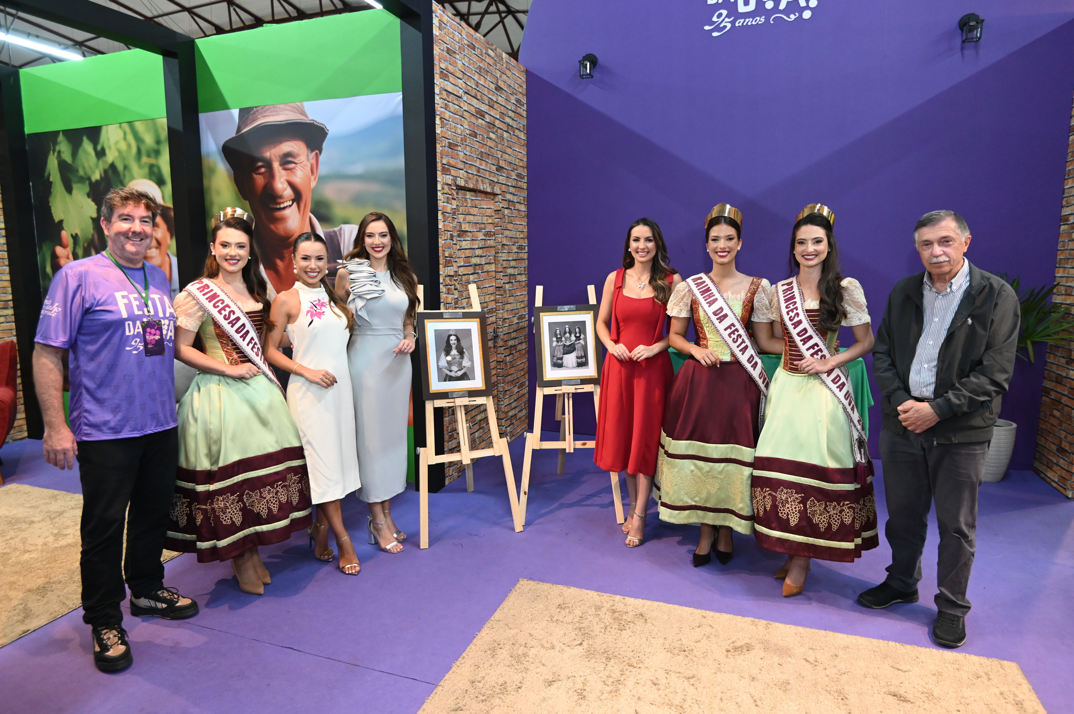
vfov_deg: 57.2
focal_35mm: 22
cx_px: 537
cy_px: 357
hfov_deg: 78.6
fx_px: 656
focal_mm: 22
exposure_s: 1/200
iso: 4000
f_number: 4
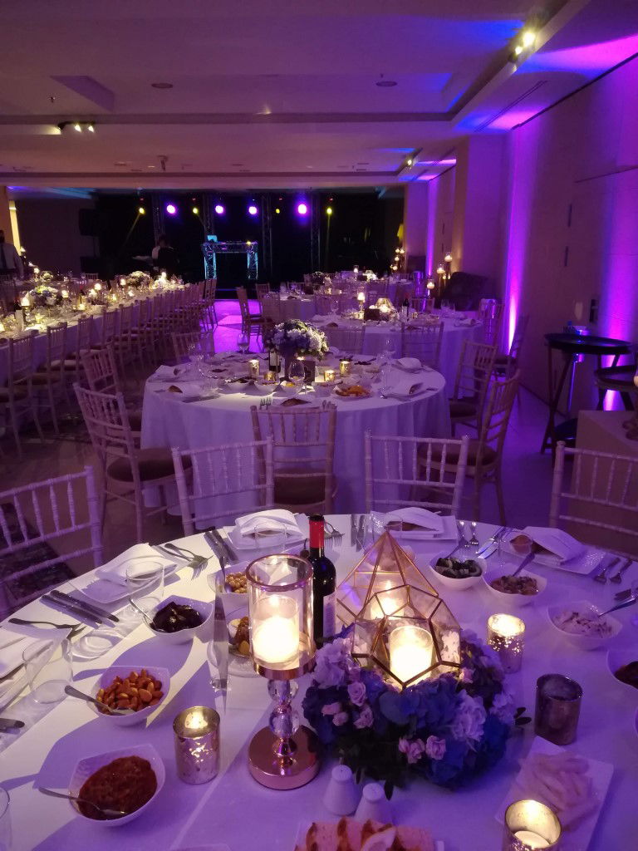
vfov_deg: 67.3
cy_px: 426
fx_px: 639
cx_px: 319
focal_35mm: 26
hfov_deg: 53.1
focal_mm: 3.83
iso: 640
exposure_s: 1/20
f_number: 2.2
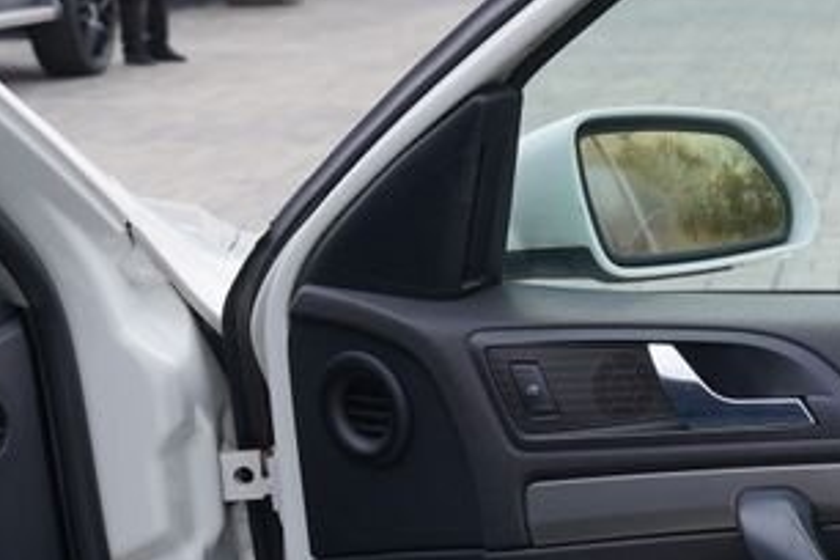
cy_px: 388
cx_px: 1029
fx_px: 2263
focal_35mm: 97
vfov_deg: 14.1
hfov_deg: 19.7
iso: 100
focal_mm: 29
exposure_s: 1/200
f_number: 5.6
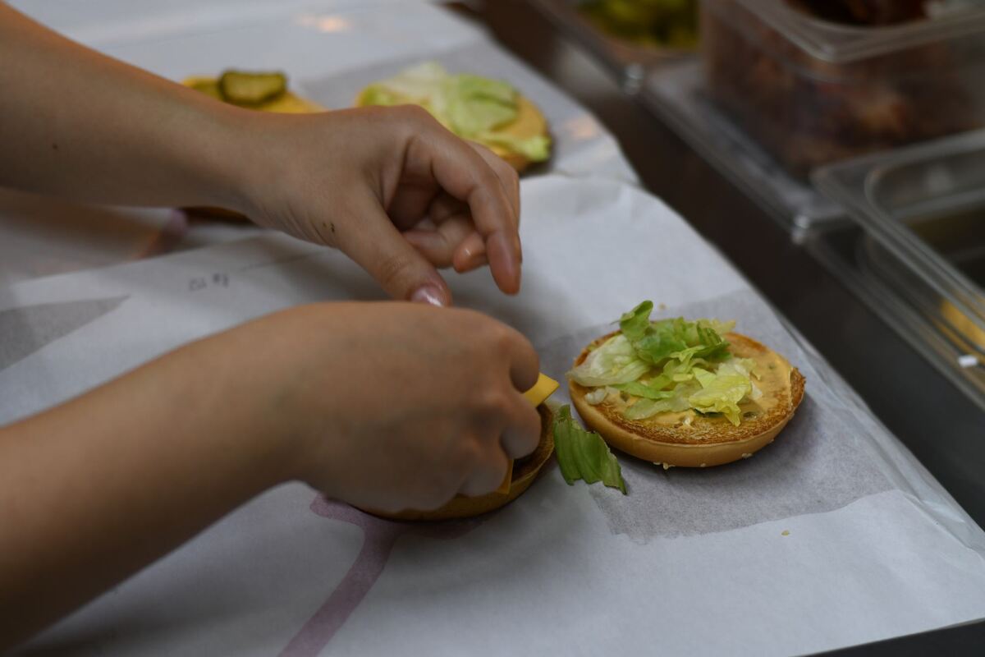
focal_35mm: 75
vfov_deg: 18.2
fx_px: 2052
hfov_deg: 27.0
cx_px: 492
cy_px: 328
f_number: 2.5
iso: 400
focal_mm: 50
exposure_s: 1/200
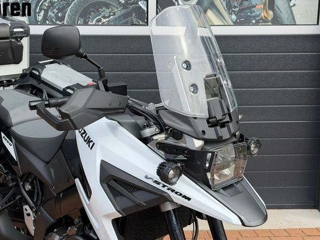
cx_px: 143
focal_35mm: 56
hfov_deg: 34.3
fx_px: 517
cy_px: 117
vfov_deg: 26.1
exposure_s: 1/1931
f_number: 1.78
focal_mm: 6.76
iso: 64
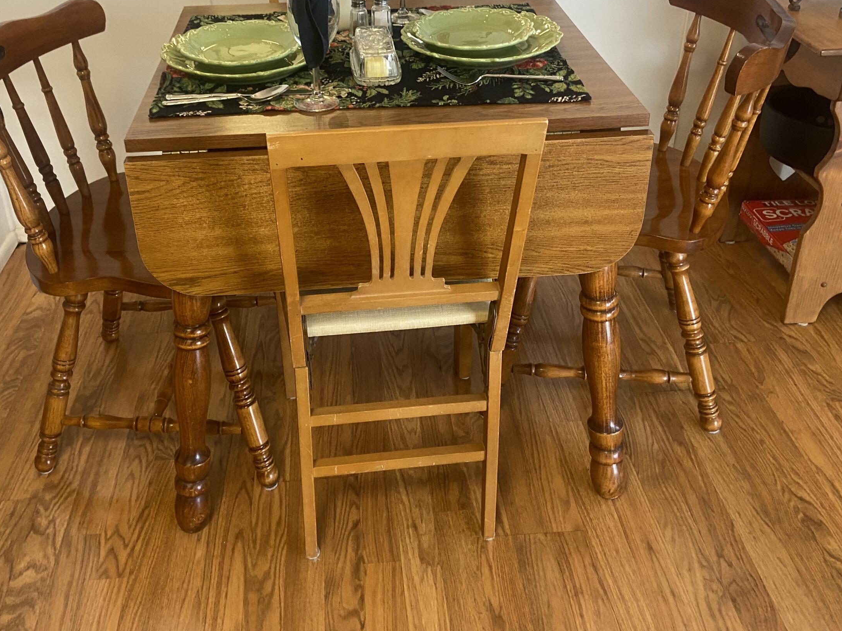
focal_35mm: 36
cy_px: 195
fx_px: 876
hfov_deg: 51.3
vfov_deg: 39.1
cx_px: 377
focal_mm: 4.25
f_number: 1.8
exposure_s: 1/60
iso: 160
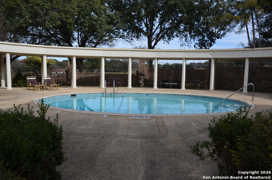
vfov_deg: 50.2
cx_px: 136
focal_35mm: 26
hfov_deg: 70.5
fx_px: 192
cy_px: 90
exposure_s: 1/250
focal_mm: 17
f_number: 8
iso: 110
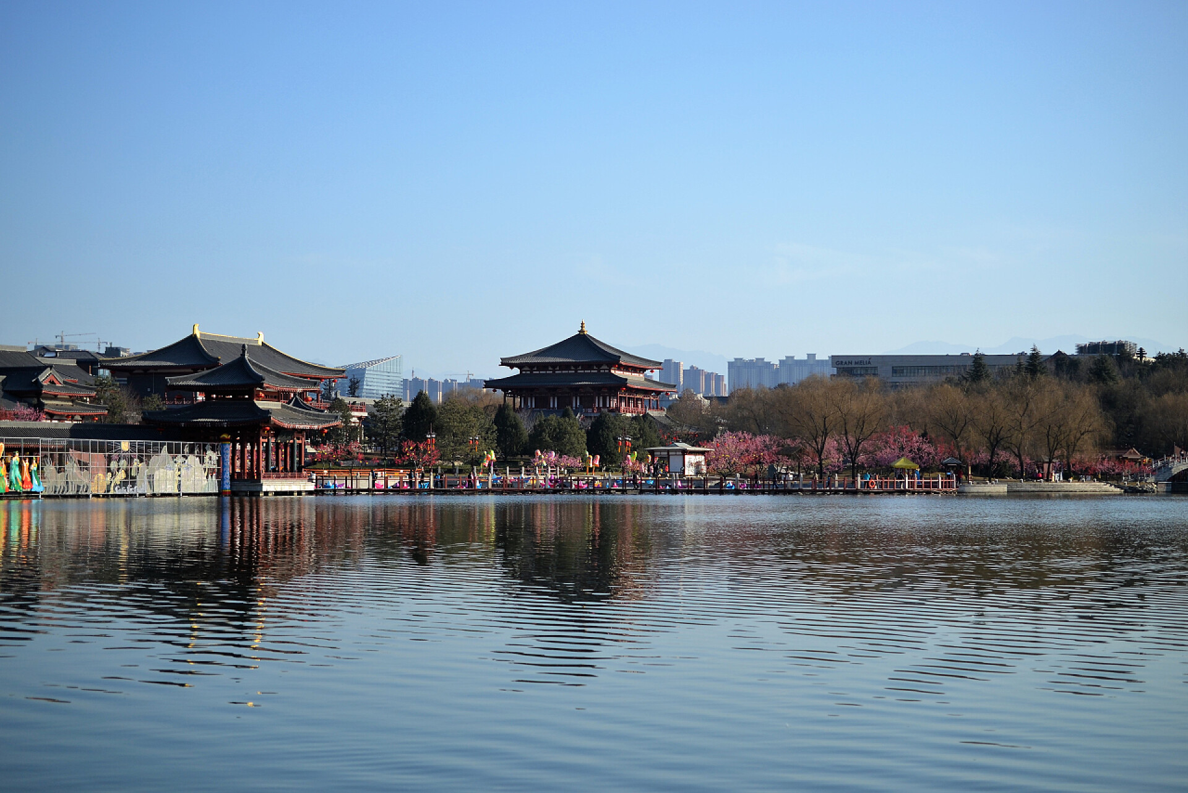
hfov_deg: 33.4
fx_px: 1980
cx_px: 594
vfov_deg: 22.6
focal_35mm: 60
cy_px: 396
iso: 140
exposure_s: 1/2000
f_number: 2.8
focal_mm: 40
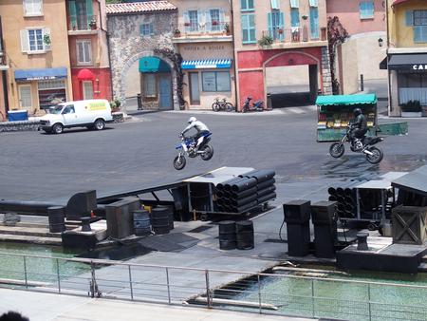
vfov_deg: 17.6
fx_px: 1037
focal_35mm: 84
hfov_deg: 23.3
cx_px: 214
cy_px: 160
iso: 100
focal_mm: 17.8
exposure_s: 1/1250
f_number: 2.8
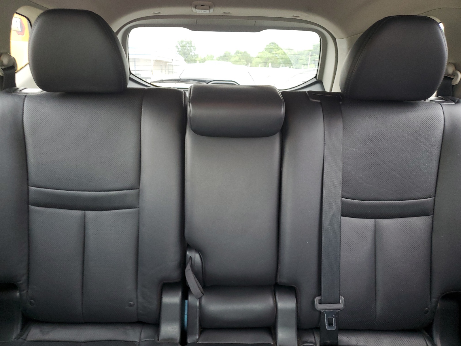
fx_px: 346
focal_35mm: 26
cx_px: 230
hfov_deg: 67.3
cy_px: 173
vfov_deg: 53.1
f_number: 1.5
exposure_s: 1/60.2
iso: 124
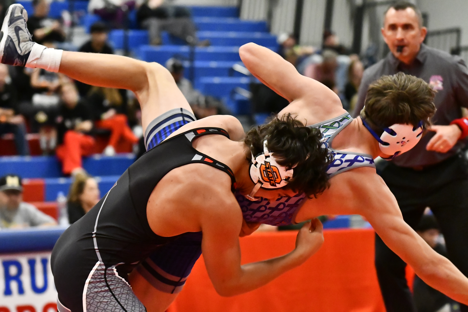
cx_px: 234
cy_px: 156
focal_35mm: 168
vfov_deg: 8.2
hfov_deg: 12.2
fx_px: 2184
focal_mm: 112
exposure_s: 1/800
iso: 12800
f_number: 4
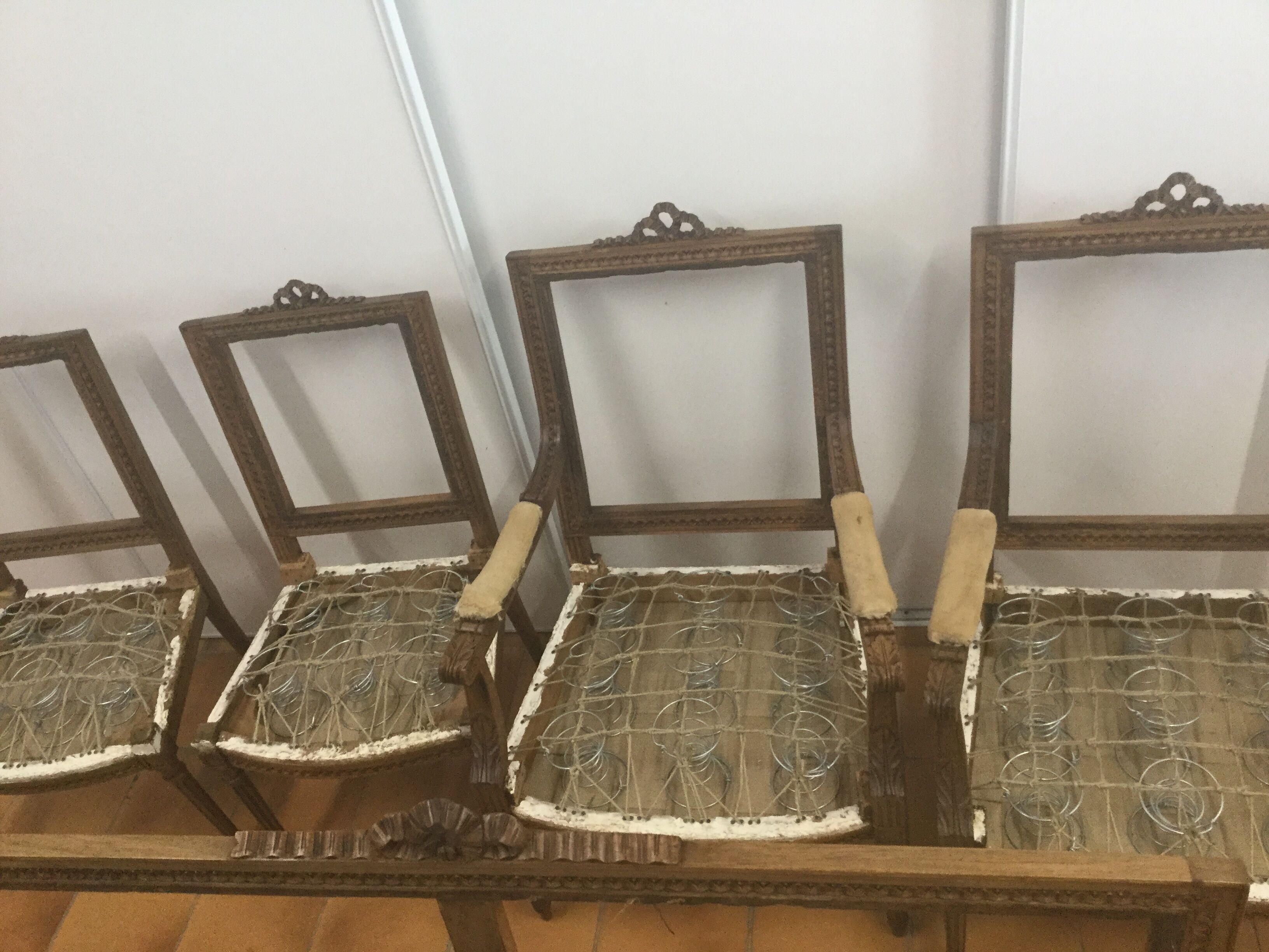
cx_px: 634
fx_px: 1136
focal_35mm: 31
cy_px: 476
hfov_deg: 58.4
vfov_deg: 45.4
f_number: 2.4
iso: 125
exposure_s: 1/33
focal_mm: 3.3
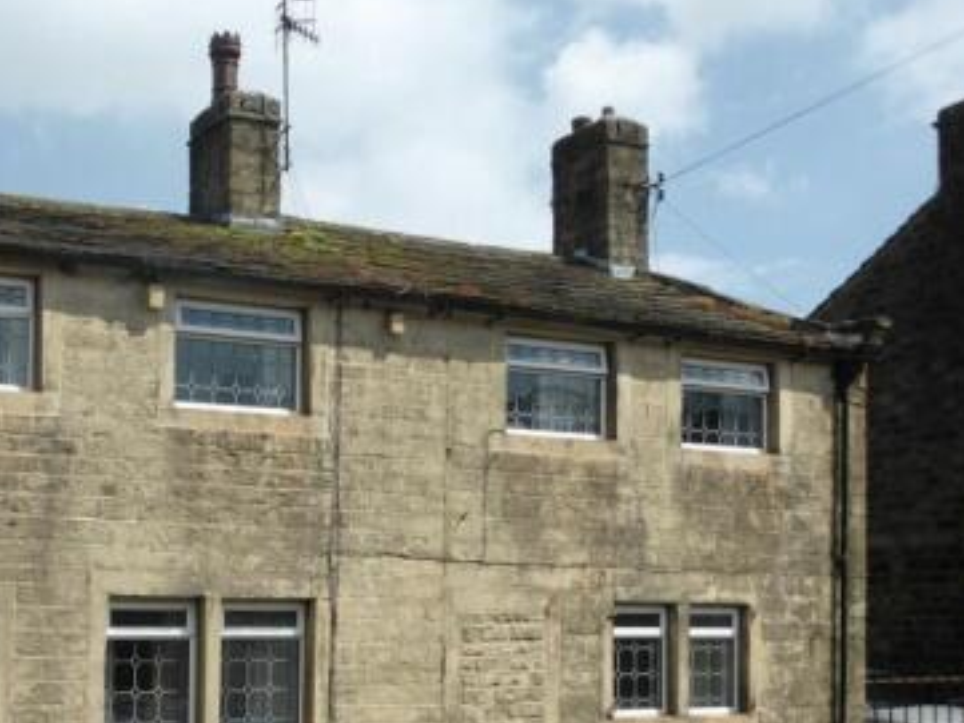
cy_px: 562
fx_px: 1393
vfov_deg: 28.6
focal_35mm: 50
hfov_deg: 36.9
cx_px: 199
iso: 100
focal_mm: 5.4
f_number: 3.6
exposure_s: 1/1300
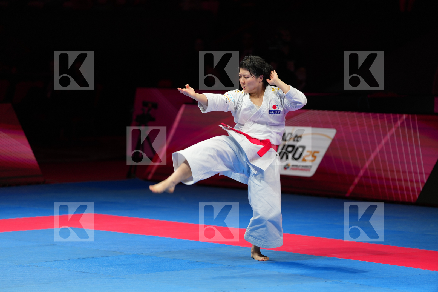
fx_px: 2104
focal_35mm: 173
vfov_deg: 7.9
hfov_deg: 11.9
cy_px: 146
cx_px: 219
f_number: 2.8
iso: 320
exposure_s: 1/500
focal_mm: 173
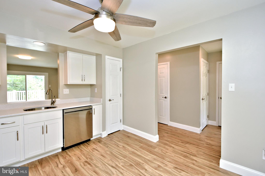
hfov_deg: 100.4
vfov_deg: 77.3
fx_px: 110
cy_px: 88
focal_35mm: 15
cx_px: 132
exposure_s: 1/250
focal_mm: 10
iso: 1000
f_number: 5
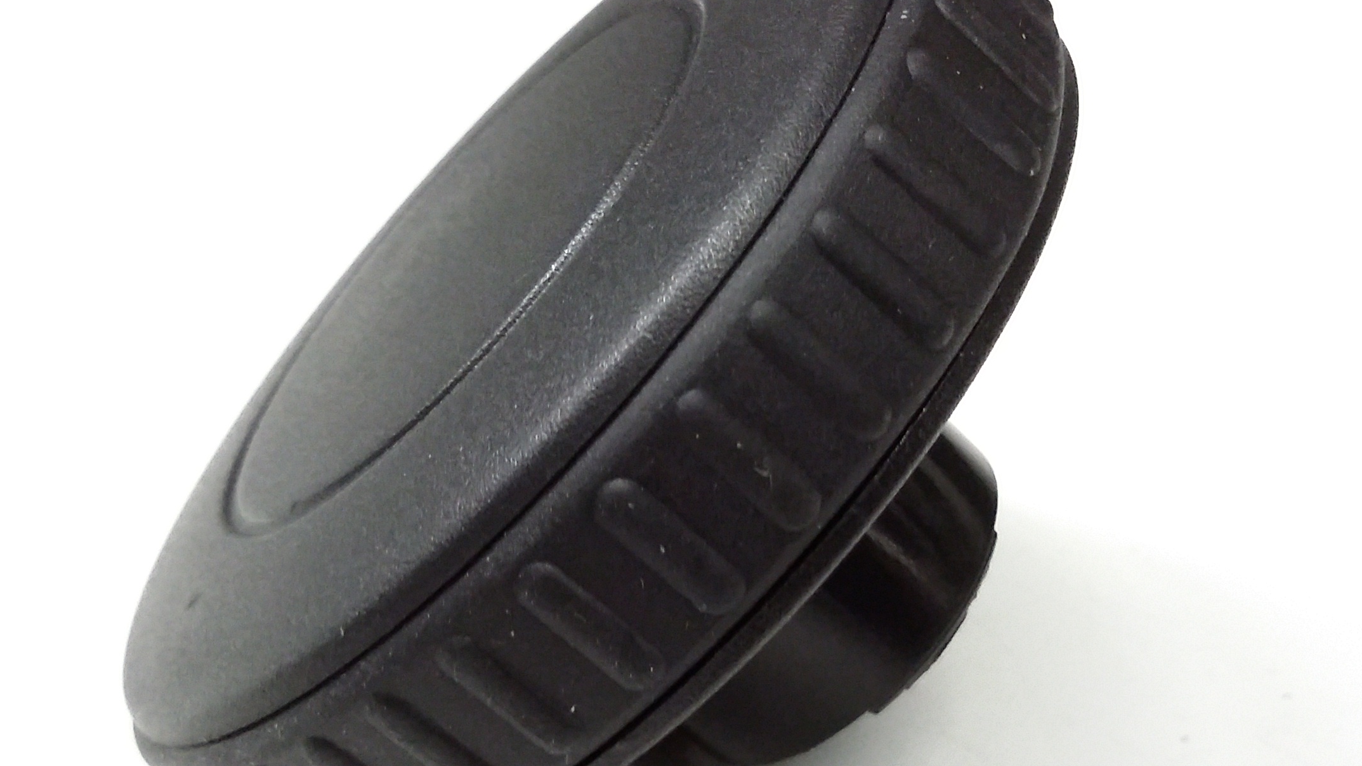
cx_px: 606
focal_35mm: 53
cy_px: 557
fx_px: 1914
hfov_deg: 39.1
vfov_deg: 22.5
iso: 320
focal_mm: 3.4
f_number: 2.4
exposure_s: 1/15
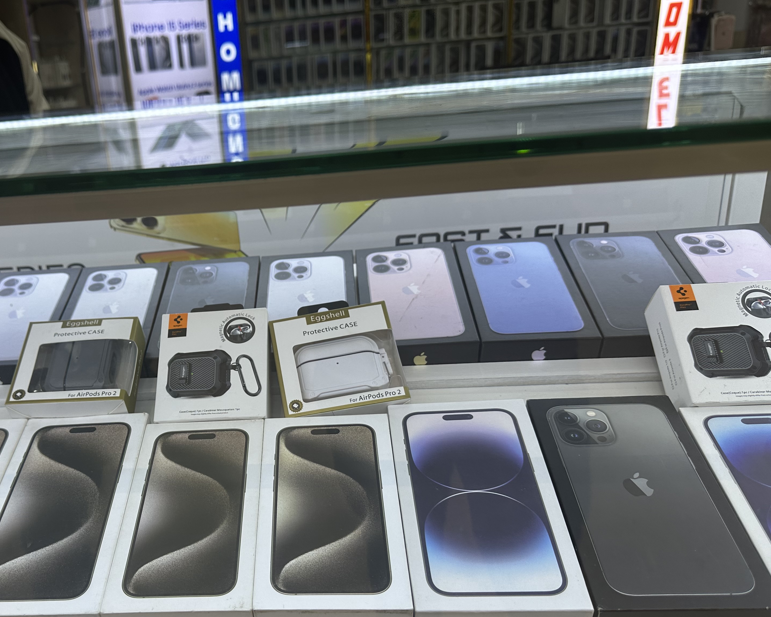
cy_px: 386
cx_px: 236
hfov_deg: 52.8
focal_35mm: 33
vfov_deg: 44.2
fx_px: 753
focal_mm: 6.86
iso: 80
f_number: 1.78
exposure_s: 1/412
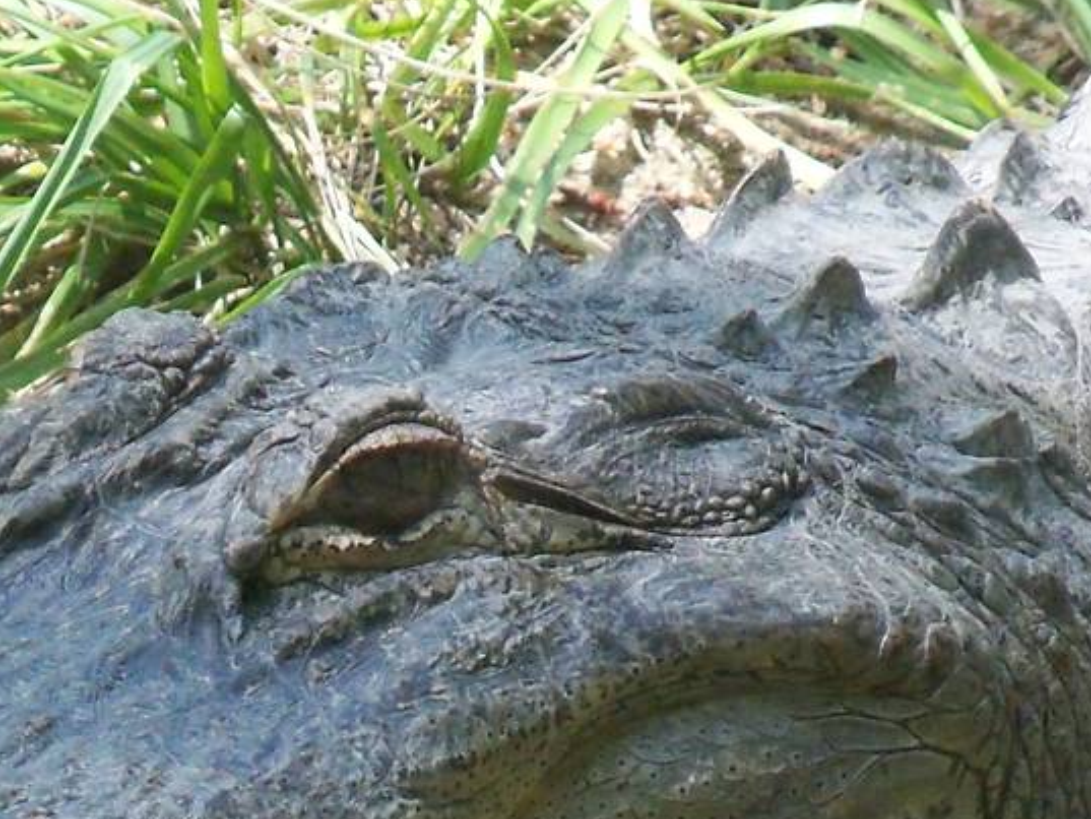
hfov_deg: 3.8
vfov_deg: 2.9
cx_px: 128
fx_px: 16235
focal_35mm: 515
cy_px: 784
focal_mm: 30.5
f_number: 4.3
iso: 400
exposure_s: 1/400
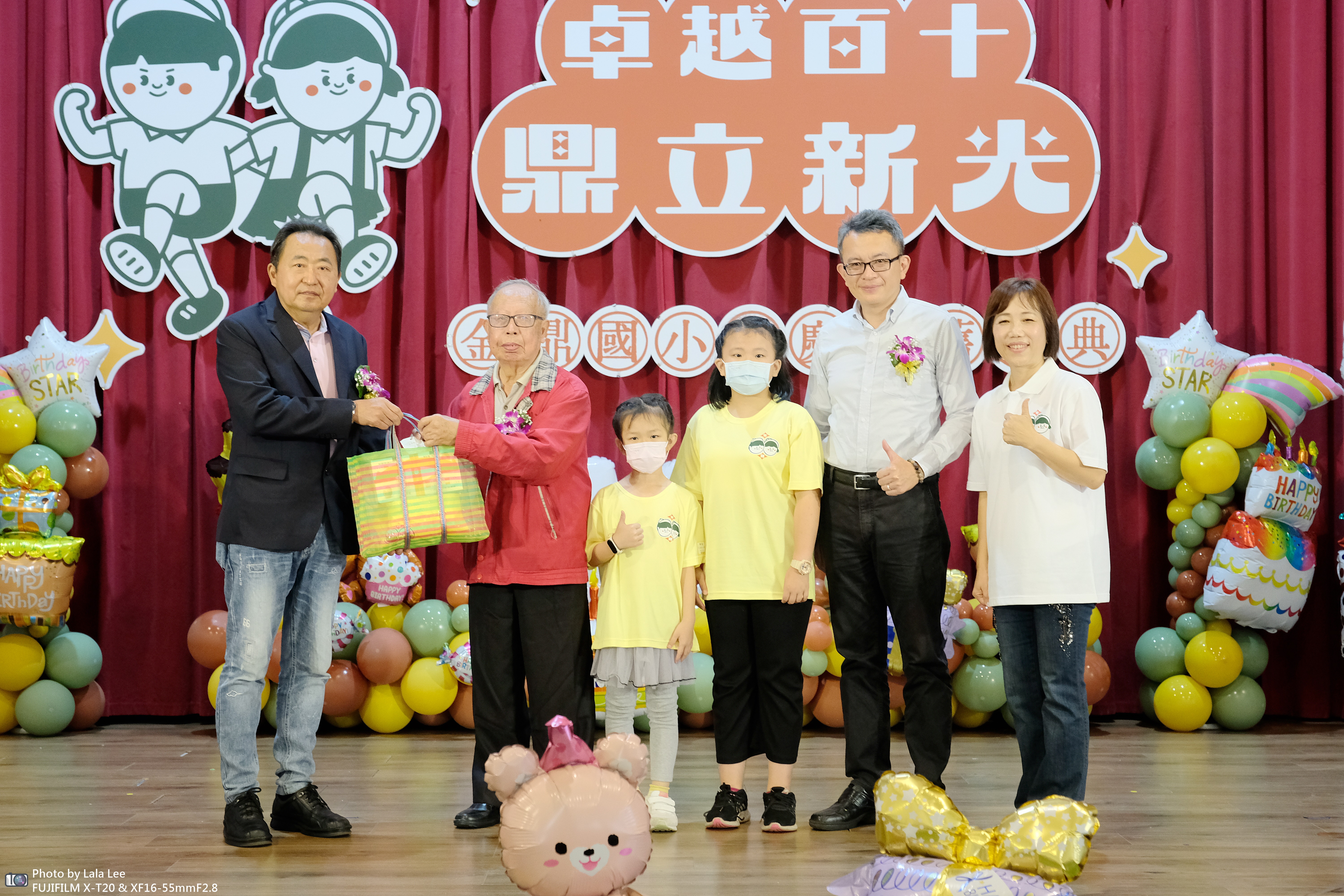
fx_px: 2053
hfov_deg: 36.2
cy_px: 448
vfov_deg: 24.6
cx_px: 672
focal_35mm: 55
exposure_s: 1/60
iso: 2000
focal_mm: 36.5
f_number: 4
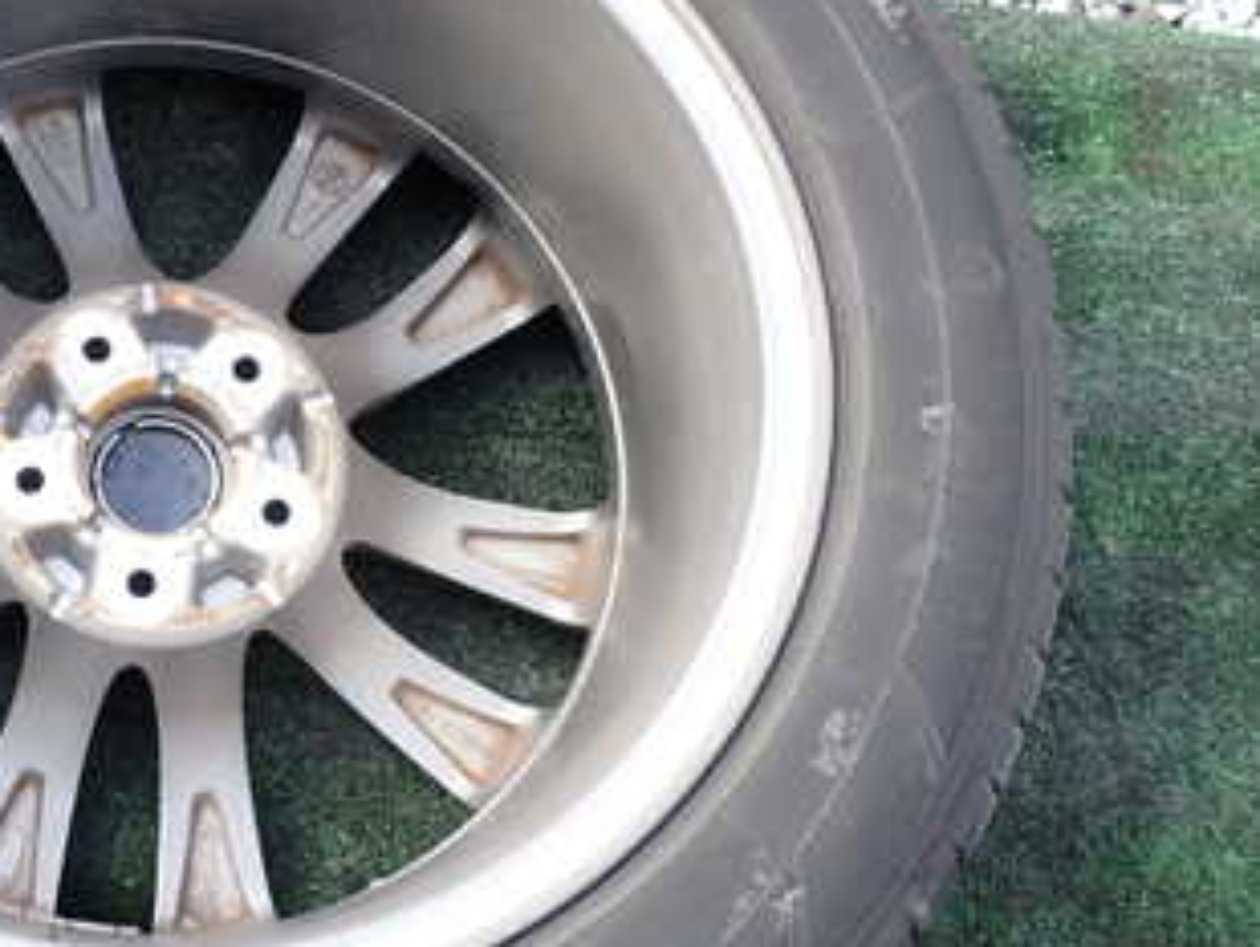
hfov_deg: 32.0
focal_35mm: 58
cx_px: 191
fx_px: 2113
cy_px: 471
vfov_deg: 25.3
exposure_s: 1/125
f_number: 3.2
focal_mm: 5.4
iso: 100
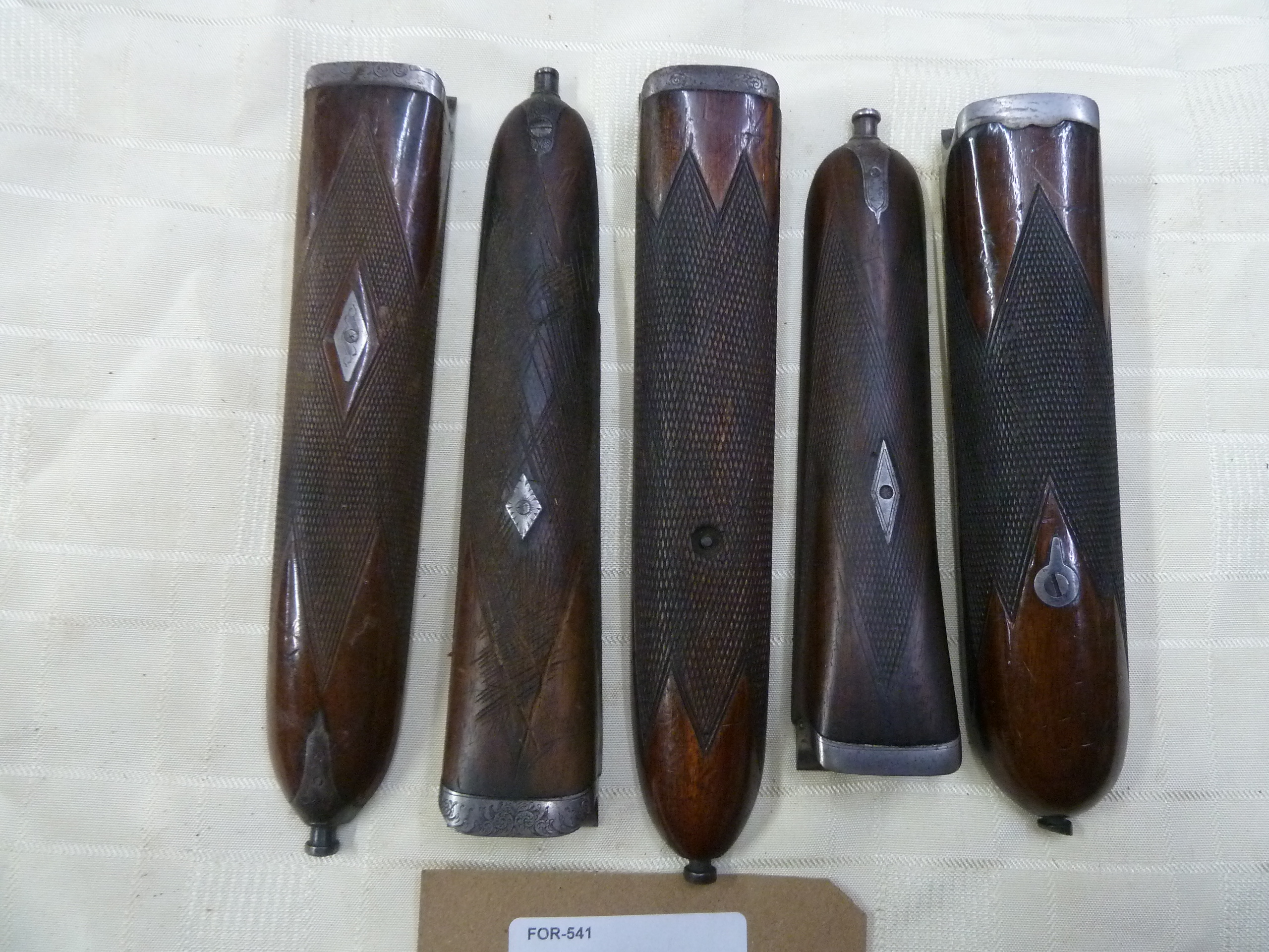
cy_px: 476
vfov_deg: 54.9
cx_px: 634
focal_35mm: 25
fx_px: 916
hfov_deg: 69.4
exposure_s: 1/25
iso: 400
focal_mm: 4.1
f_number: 3.3
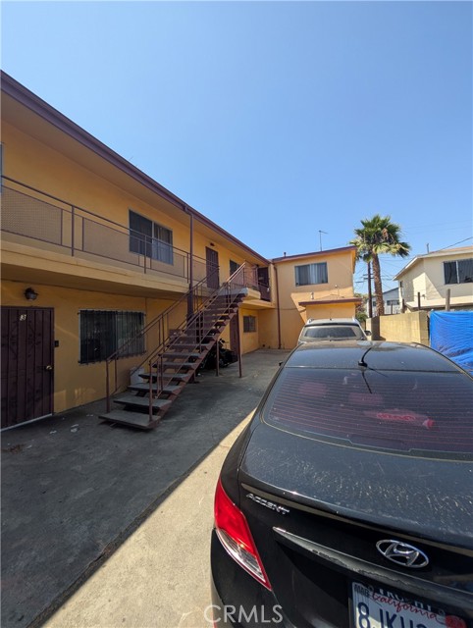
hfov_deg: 94.6
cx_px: 236
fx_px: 218
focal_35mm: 12
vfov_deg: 110.5
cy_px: 314
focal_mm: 2.02
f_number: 1.7
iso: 49
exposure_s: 1/1582
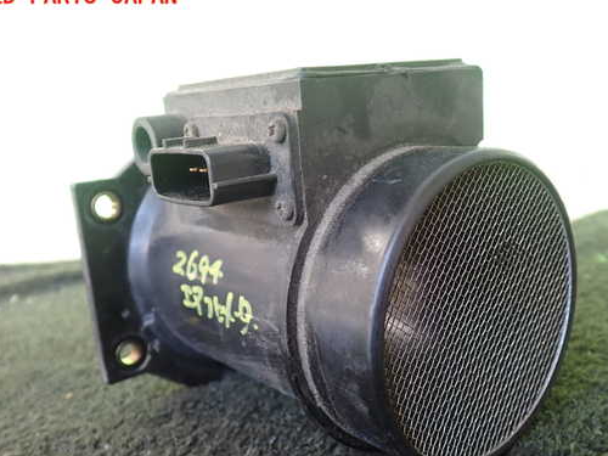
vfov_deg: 39.6
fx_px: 632
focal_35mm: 36
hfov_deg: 51.3
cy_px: 254
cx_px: 321
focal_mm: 5.4
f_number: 2.3
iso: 160
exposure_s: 1/60
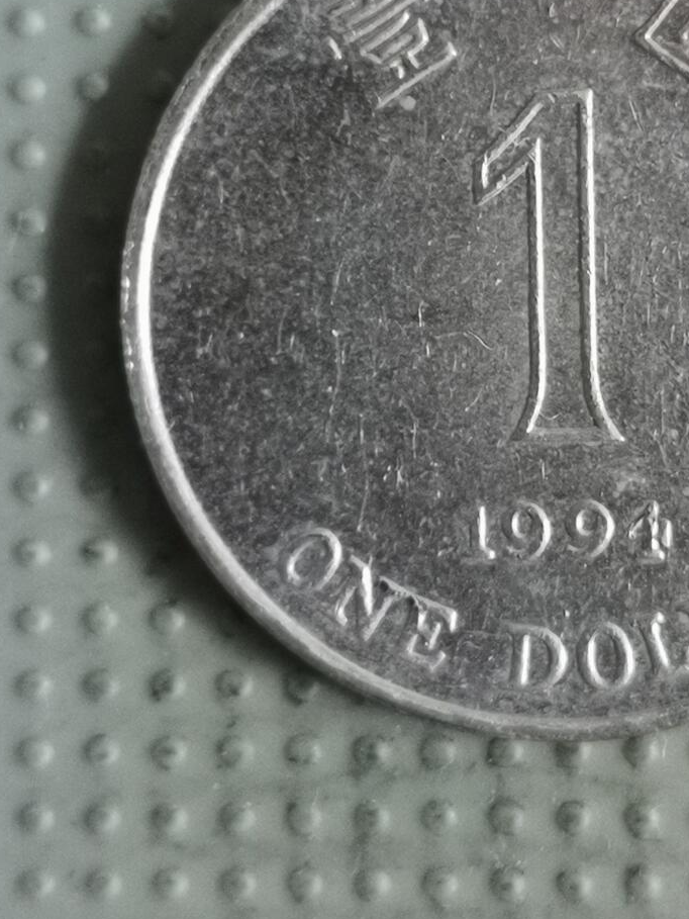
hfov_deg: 14.3
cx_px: 542
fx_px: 2733
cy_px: 282
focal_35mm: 103
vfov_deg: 19.0
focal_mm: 4.75
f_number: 1.8
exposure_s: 1/25.7
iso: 500
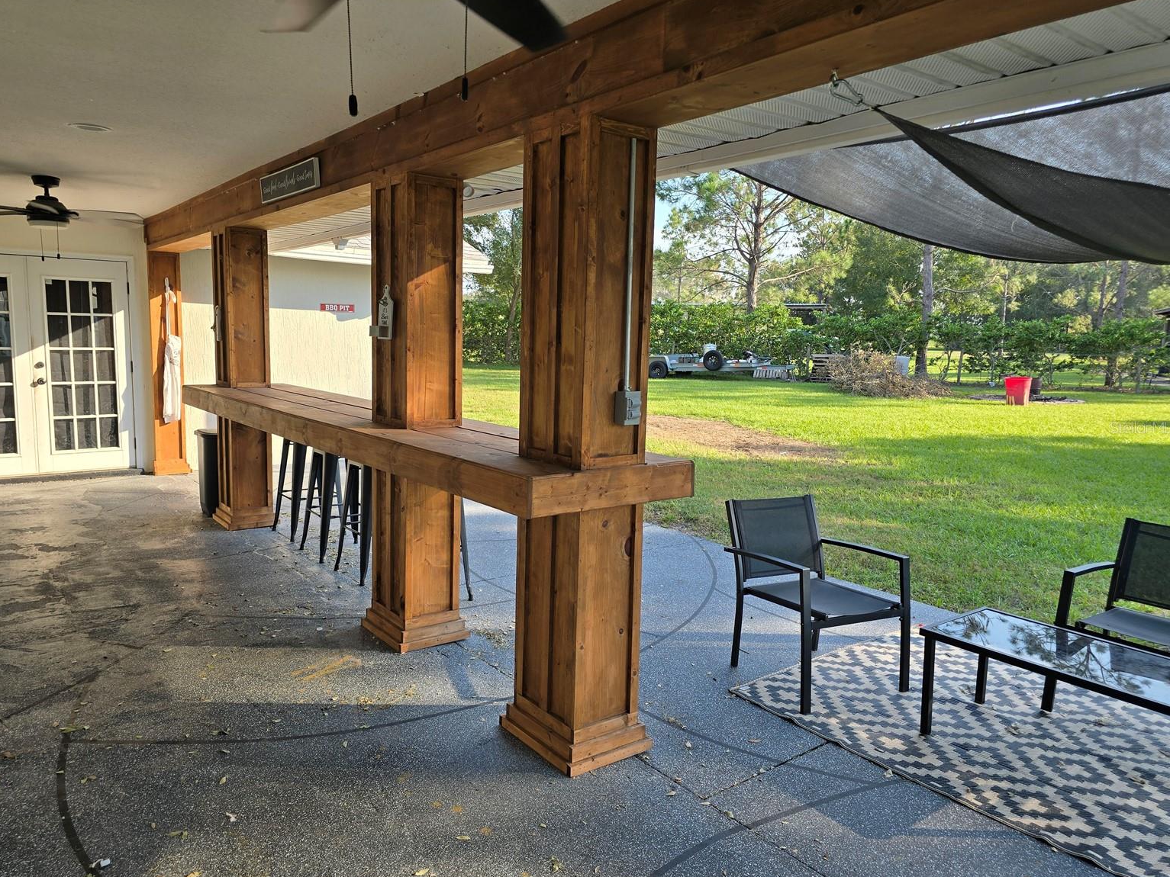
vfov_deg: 56.8
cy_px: 427
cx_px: 572
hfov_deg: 71.6
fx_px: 811
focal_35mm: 24
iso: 12
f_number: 1.7
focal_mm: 6.3
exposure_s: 1/261
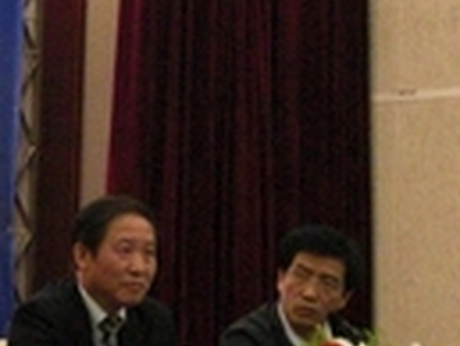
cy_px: 205
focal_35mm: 198
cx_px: -64
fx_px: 2634
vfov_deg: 7.5
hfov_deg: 9.9
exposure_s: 1/50
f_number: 3.8
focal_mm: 10.8
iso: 800
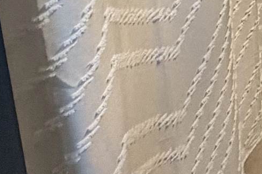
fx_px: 662
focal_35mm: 91
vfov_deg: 11.0
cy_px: -320
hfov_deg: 17.2
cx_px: 504
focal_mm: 2.22
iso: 250
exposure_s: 1/60
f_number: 2.2
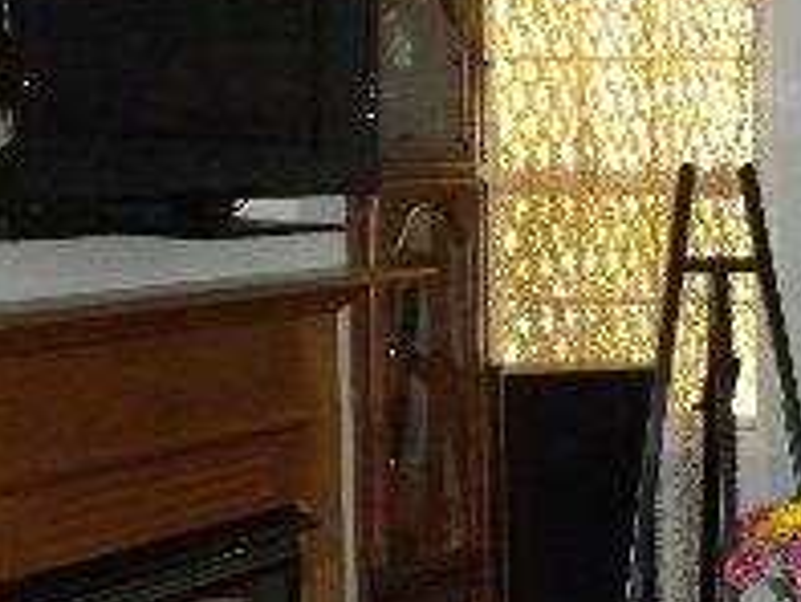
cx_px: 1163
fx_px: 2778
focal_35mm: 120
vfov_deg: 12.3
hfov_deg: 15.3
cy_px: 395
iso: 416
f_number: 3.5
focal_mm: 6.6
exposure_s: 1/30
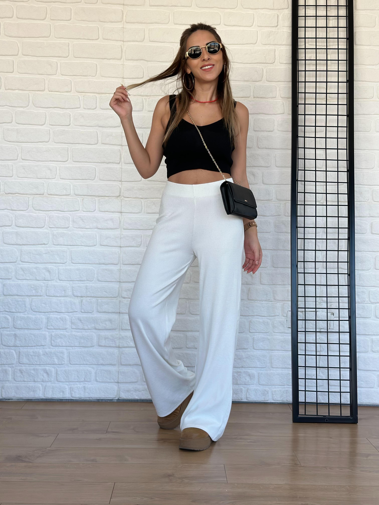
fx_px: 701
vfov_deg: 39.7
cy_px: 252
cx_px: 190
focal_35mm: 48
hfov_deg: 30.3
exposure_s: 1/441
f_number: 1.78
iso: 80
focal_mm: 6.86
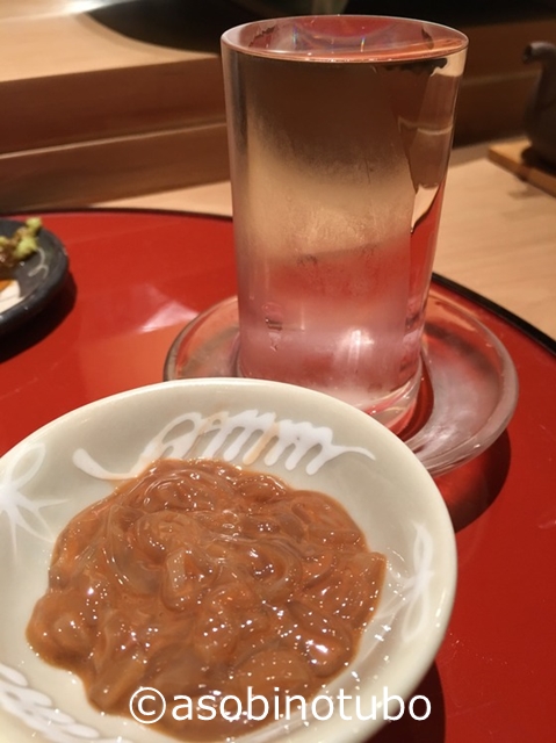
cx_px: 278
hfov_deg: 48.2
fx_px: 622
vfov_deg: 61.7
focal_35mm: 29
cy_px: 372
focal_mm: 4.15
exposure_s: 1/17
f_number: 2.2
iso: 64
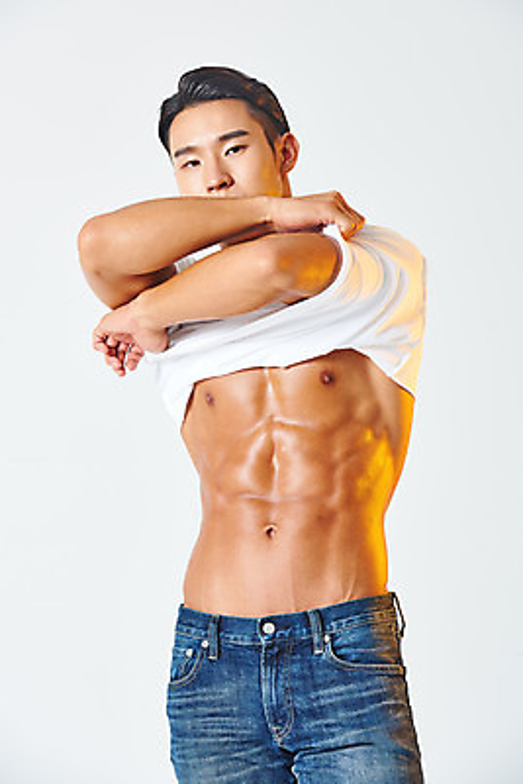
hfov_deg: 6.9
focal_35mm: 200
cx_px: 262
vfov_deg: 10.3
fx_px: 4354
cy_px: 392
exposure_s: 1/125
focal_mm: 200
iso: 100
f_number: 11
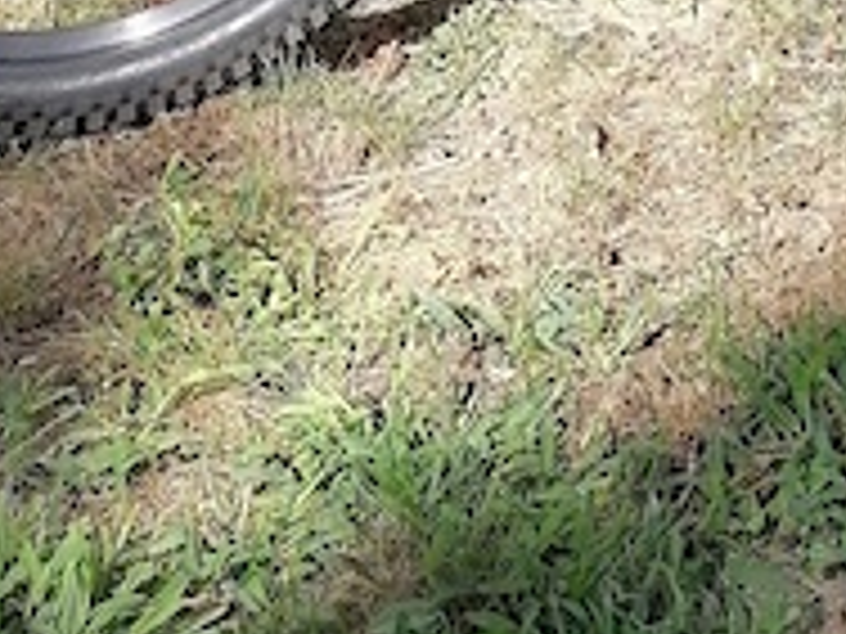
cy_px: -805
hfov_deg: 16.7
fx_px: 2811
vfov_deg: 11.1
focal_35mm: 115
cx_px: 850
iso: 50
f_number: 1.8
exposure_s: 1/431
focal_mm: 5.3
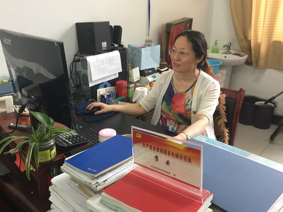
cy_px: 101
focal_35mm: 32
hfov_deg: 56.7
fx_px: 262
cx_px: 128
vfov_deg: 44.2
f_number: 2.2
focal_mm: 4.15
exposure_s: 1/17
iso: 125
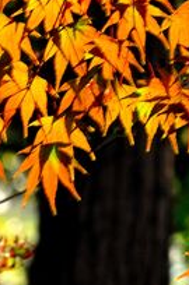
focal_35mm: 1474
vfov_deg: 1.4
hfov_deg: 0.9
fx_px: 11666
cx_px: 53
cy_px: 110
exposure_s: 1/30
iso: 320
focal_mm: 200
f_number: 11
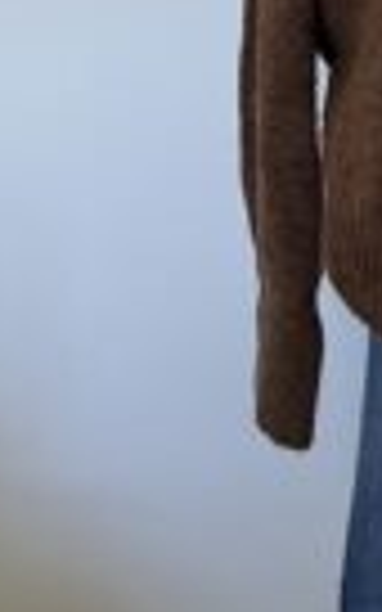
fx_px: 1349
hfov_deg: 14.9
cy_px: -270
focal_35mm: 81
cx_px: 589
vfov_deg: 21.8
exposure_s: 1/60
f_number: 1.6
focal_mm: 5.1
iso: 100
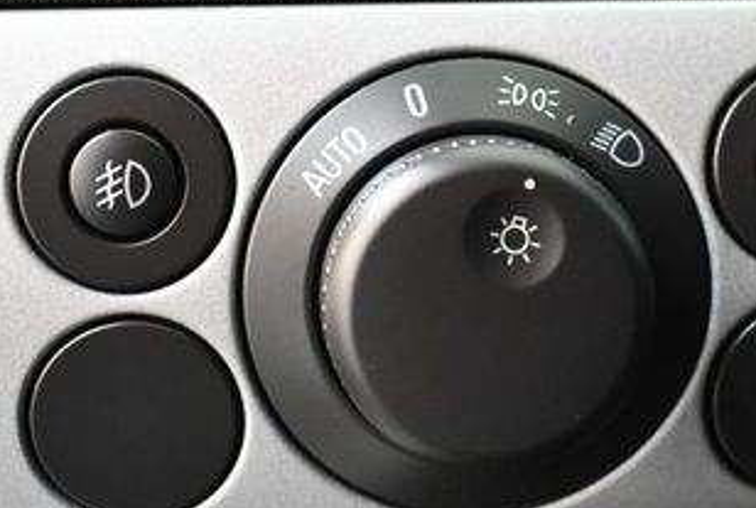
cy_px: 254
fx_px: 1747
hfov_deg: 24.3
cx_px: 501
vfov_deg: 16.5
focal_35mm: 83
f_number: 3.5
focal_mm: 20
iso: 3200
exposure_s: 1/100
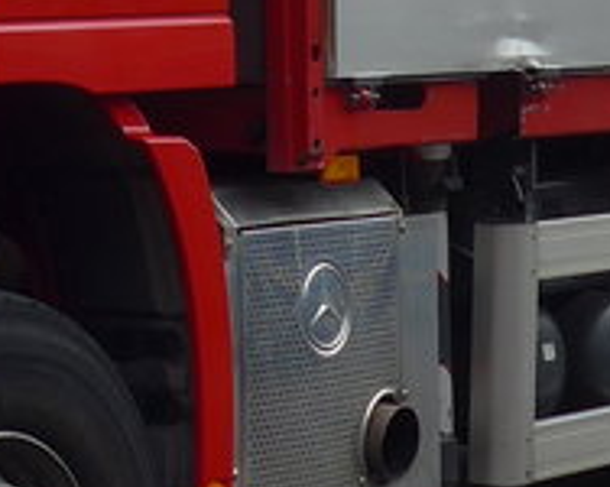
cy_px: -244
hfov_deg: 10.3
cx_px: -331
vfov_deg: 8.3
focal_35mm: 181
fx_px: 3264
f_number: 2.8
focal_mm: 6
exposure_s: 1/800
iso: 80
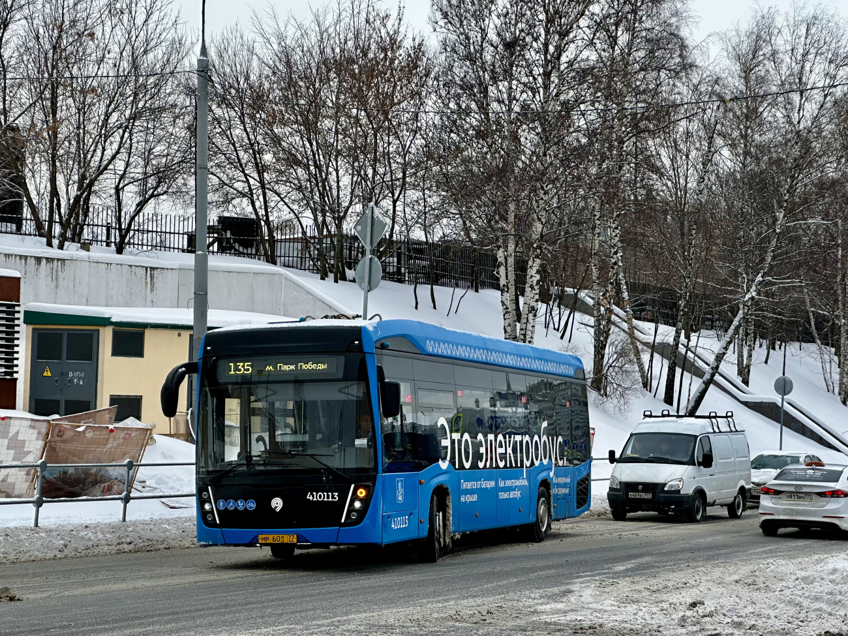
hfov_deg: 25.3
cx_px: 424
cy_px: 318
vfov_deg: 19.1
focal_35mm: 77
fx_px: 1886
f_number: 2.8
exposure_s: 1/234
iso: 32
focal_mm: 9
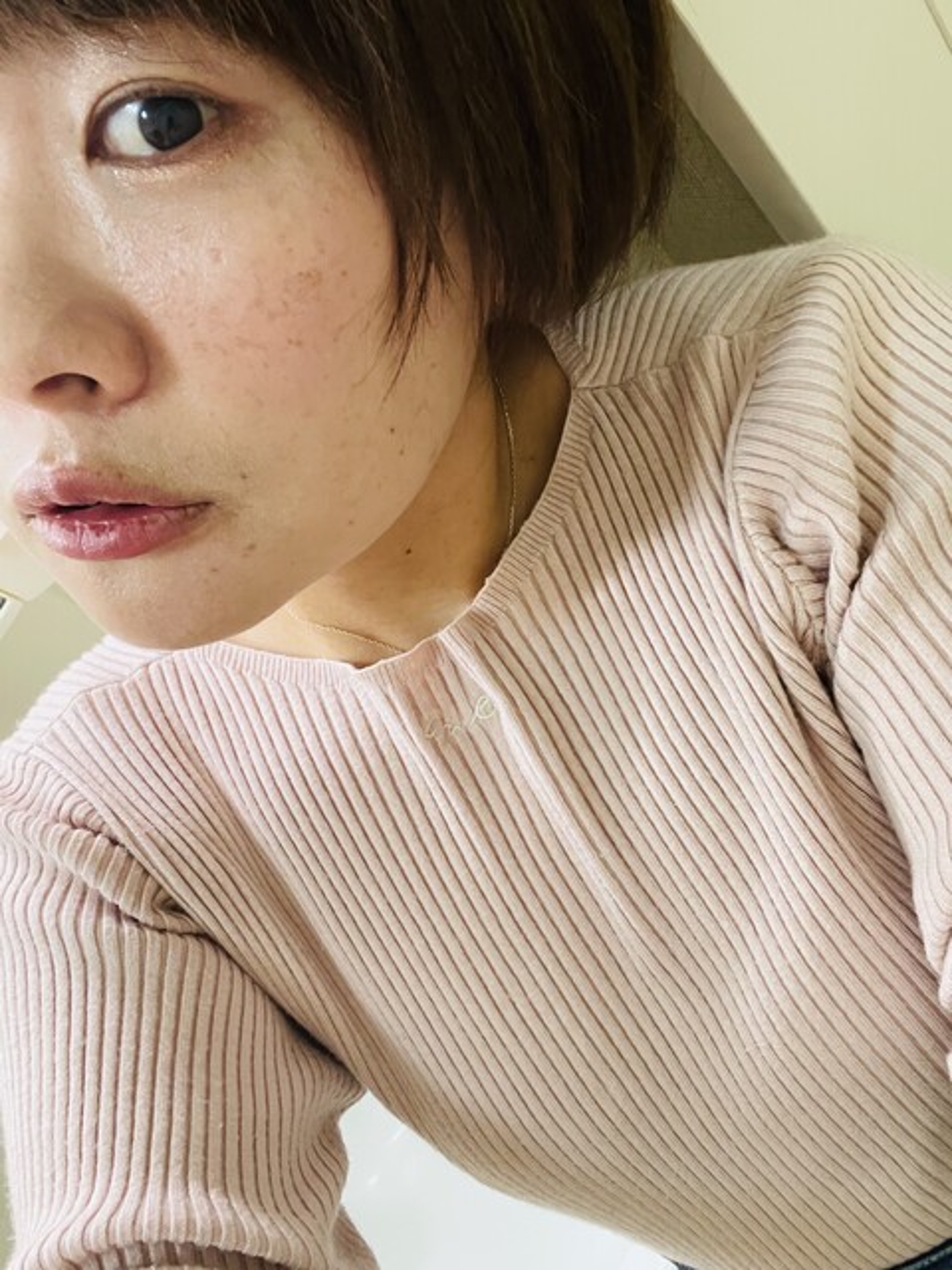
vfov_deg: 60.0
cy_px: 635
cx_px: 476
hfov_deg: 46.8
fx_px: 1100
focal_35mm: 30
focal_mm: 2.71
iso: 400
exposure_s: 1/40
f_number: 2.2
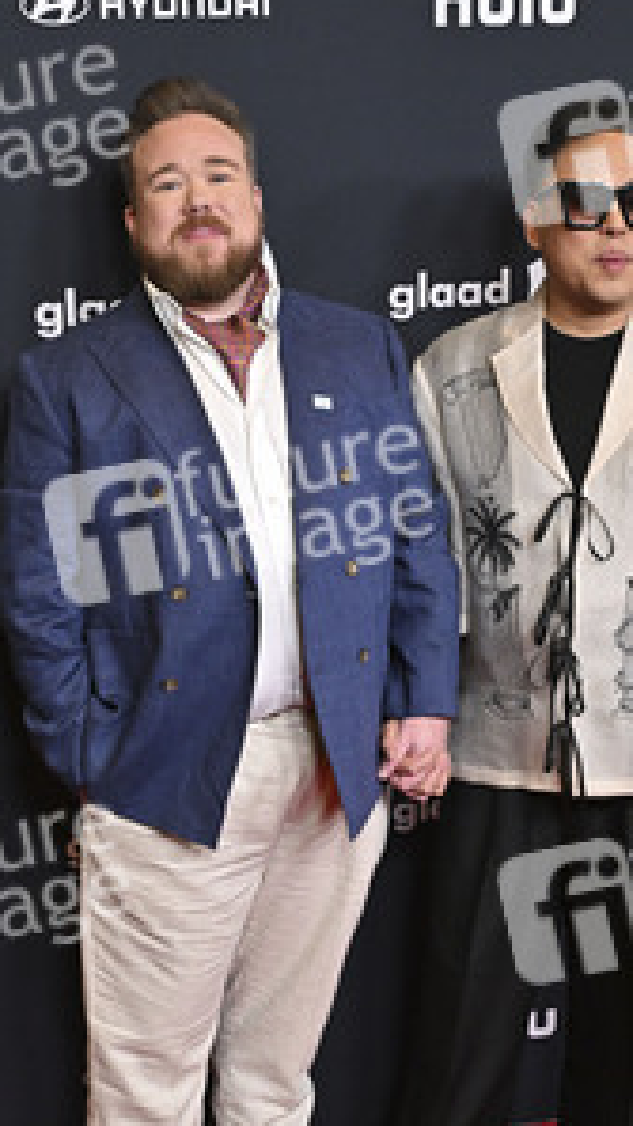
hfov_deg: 19.4
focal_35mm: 62
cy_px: 705
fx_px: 1851
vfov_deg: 33.7
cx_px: 349
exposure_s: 1/250
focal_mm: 44
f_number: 5.6
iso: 4000
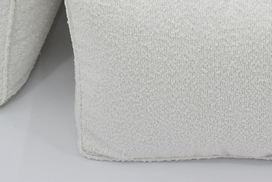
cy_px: -136
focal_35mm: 147
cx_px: 215
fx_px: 1110
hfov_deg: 13.9
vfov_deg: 9.0
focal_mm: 27
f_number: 5
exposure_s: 1/125
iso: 800
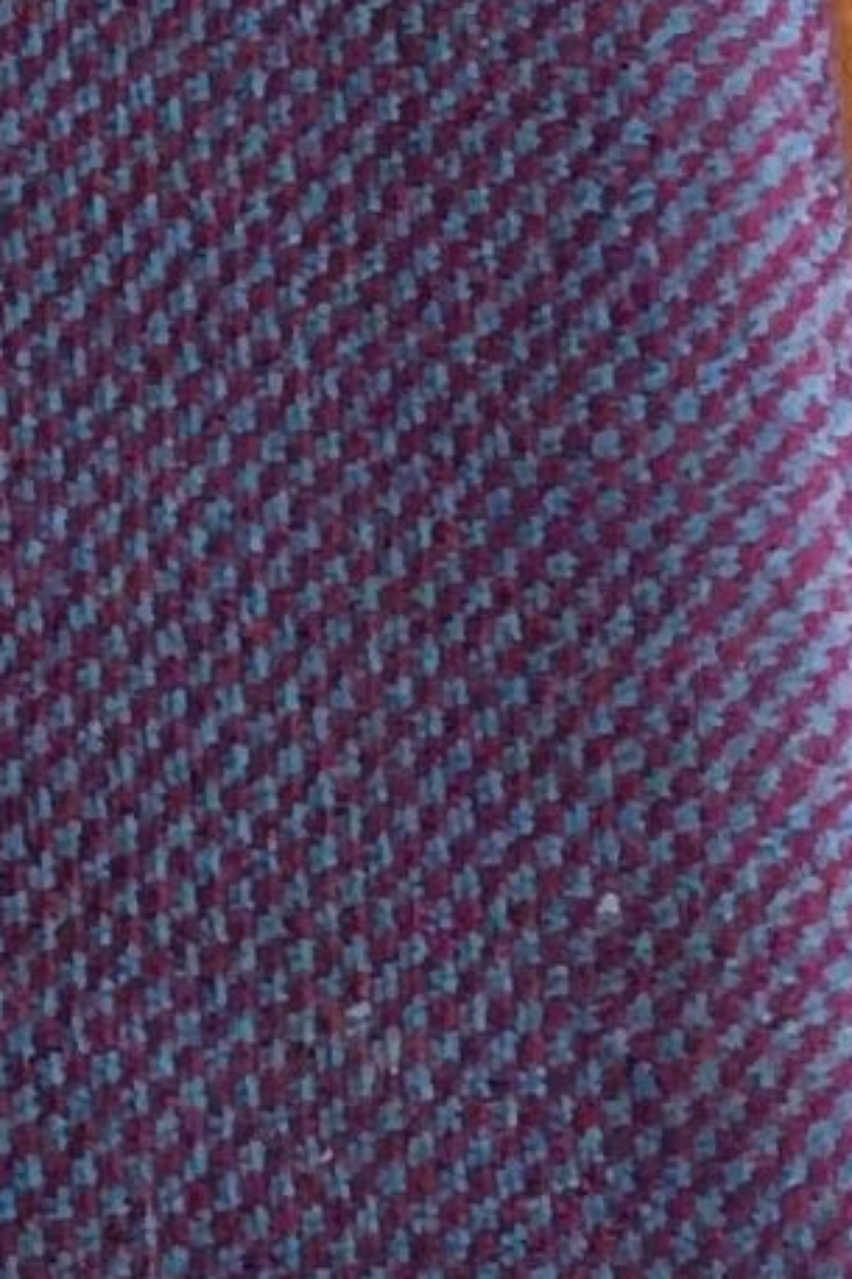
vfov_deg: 10.6
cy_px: -614
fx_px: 6679
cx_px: -1184
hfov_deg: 6.9
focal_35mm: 188
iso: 250
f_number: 2.4
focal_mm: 3.3
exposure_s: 1/25
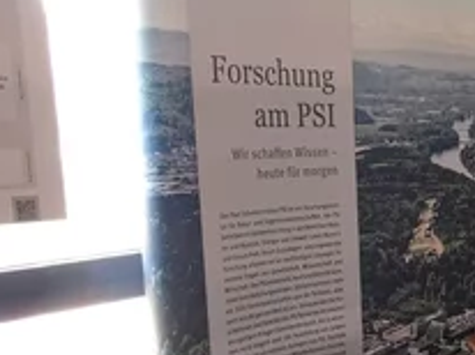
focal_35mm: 70
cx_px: 544
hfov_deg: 25.4
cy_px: 354
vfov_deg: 20.3
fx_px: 959
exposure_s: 1/50
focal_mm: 2.35
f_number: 2.2
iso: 320
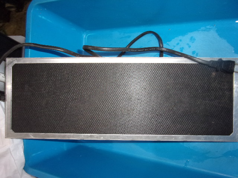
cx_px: 119
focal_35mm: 28
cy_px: 89
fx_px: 193
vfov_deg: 49.7
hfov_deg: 63.4
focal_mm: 5.1
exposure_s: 1/34
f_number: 3.9
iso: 200
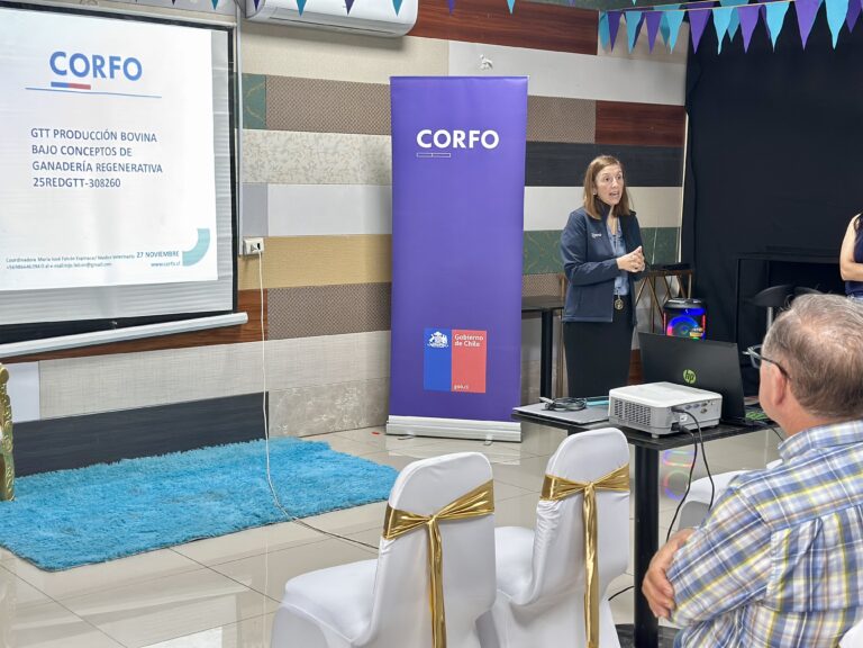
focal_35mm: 48
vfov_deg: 30.3
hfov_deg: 39.7
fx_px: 1197
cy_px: 324
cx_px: 432
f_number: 1.78
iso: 400
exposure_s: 1/33
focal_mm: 6.86
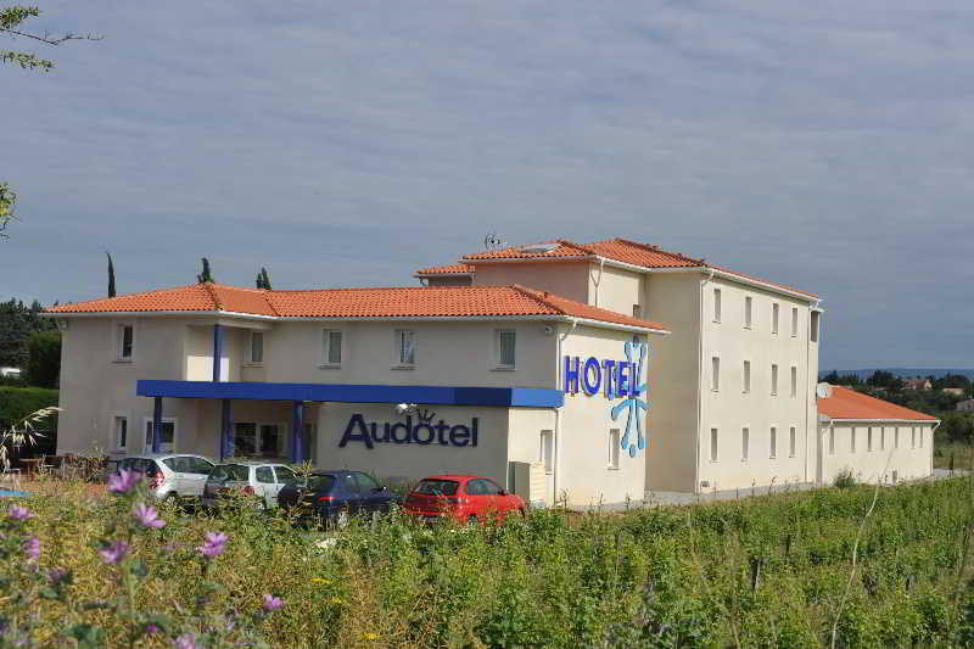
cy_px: 324
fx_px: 1352
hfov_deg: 39.6
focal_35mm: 50
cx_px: 487
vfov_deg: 27.0
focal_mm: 50
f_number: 11
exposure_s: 1/500
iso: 250
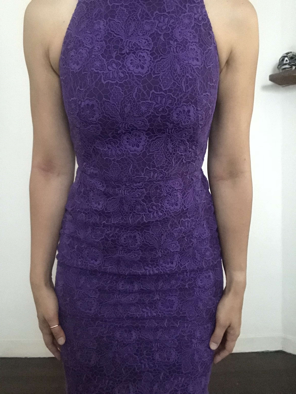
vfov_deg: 56.8
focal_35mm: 32
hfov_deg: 44.2
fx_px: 364
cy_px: 197
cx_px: 148
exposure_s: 1/17
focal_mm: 2.87
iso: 1250
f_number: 2.2
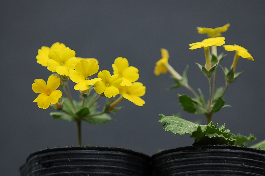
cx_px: 132
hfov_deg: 13.1
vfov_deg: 8.7
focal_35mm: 158
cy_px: 88
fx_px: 1158
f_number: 3.2
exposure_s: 1/1250
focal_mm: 105
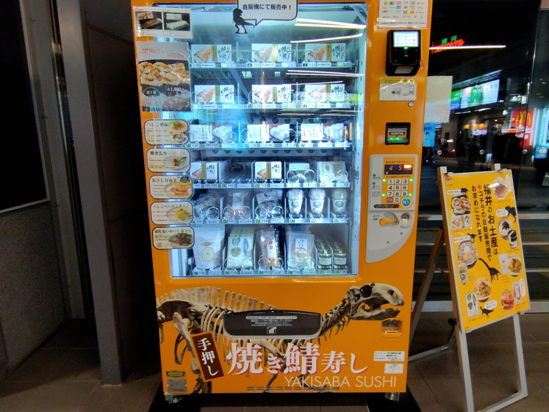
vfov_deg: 89.9
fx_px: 206
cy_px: 206
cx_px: 274
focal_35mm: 13
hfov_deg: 106.2
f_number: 2.2
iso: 429
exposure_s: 1/60
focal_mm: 2.16
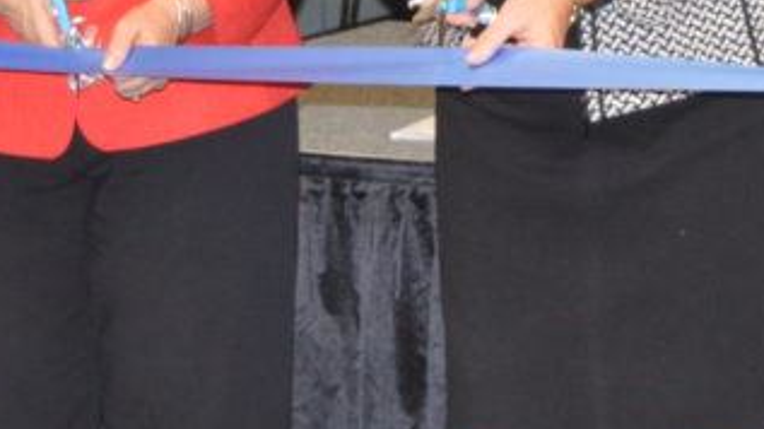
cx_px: 646
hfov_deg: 9.0
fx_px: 4819
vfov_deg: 5.1
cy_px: -51
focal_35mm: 238
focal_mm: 40
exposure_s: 1/60
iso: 1000
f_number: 4.8
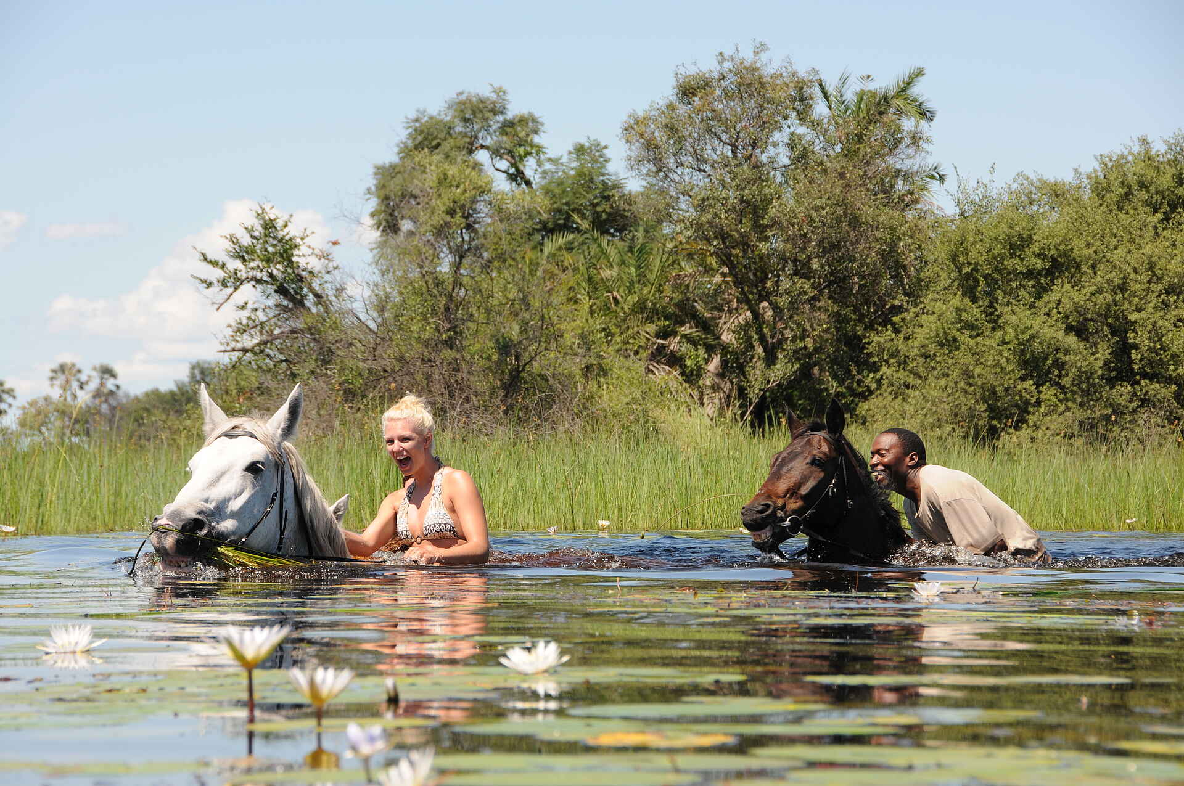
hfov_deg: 14.4
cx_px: 592
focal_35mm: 142
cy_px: 393
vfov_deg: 9.6
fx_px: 4681
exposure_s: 1/320
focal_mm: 95
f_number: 9
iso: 200
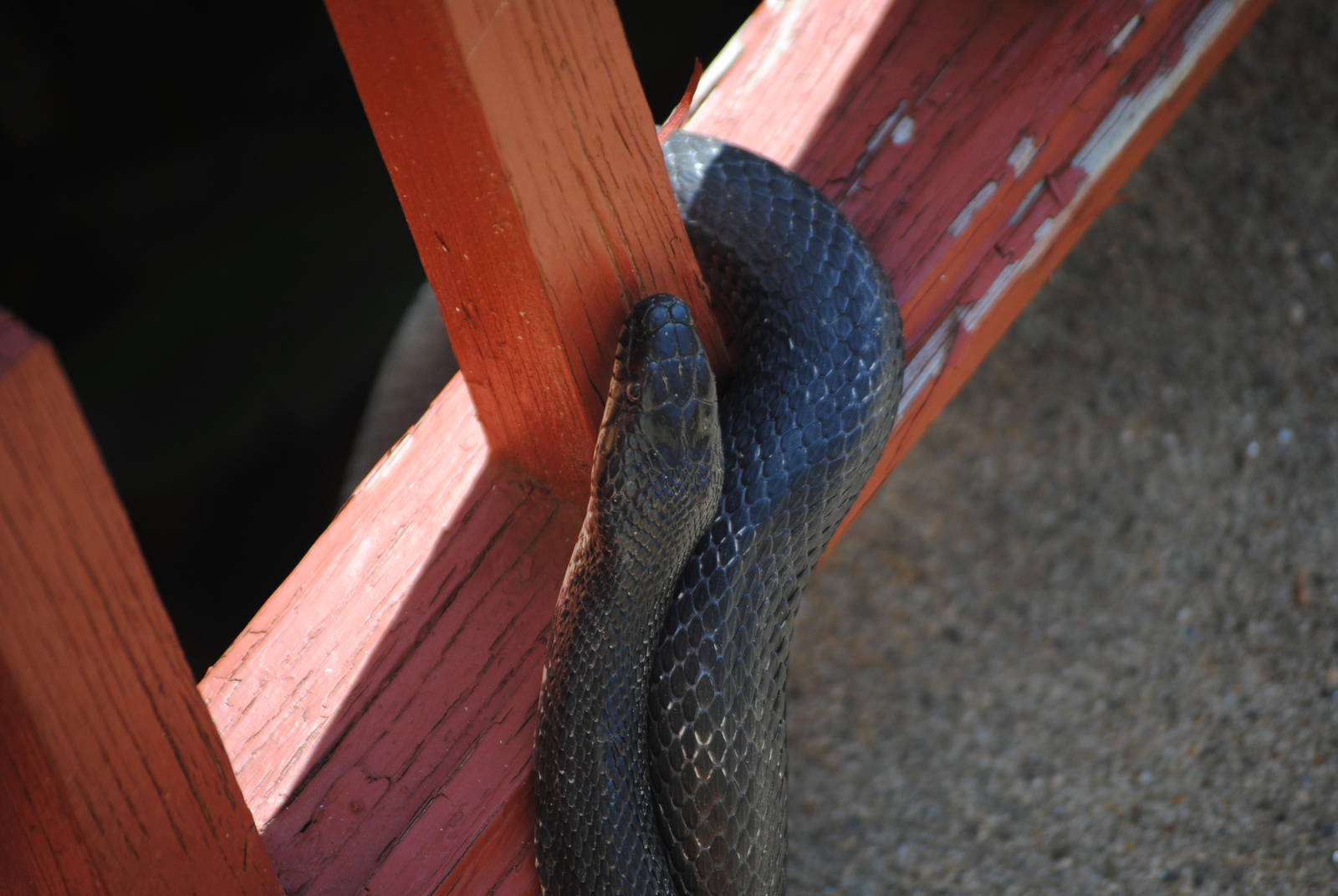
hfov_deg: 10.1
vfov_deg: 6.8
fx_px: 7535
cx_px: 669
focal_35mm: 202
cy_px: 448
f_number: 5
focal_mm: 135
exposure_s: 1/320
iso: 200
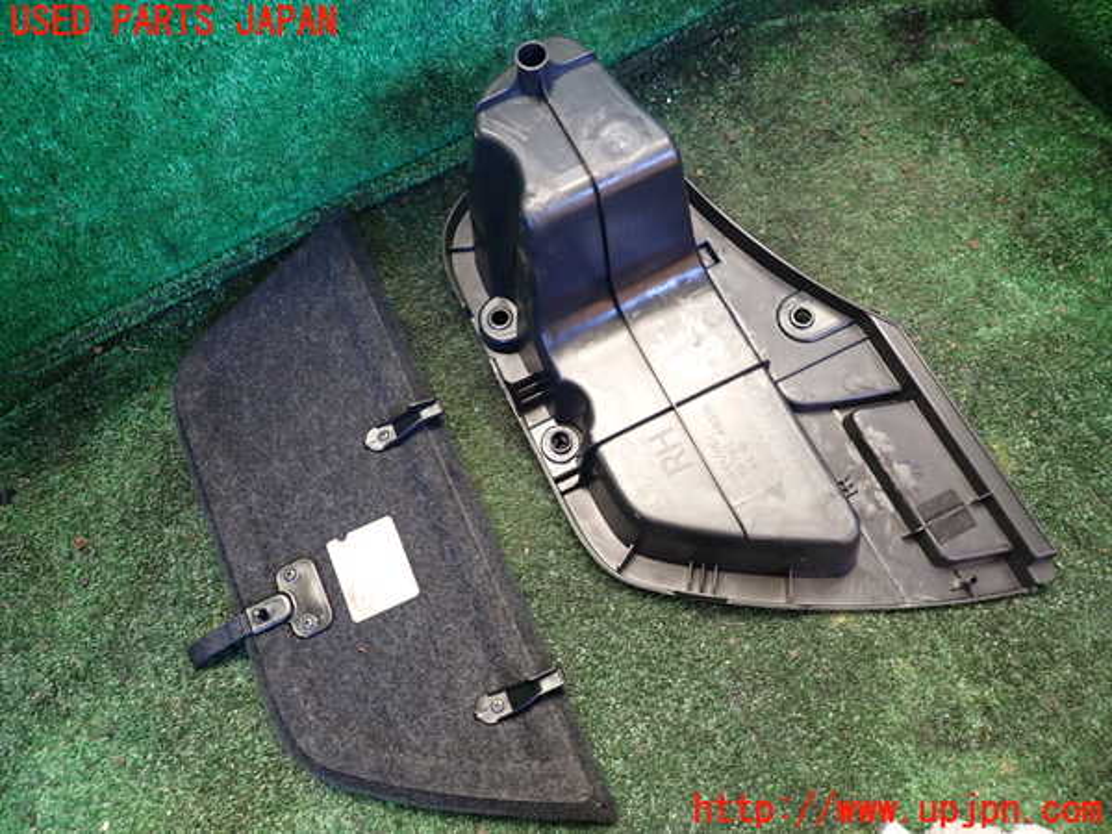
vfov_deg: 54.9
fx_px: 803
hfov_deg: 69.4
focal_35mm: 25
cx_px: 556
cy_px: 417
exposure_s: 1/30
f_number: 2
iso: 320
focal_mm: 4.5
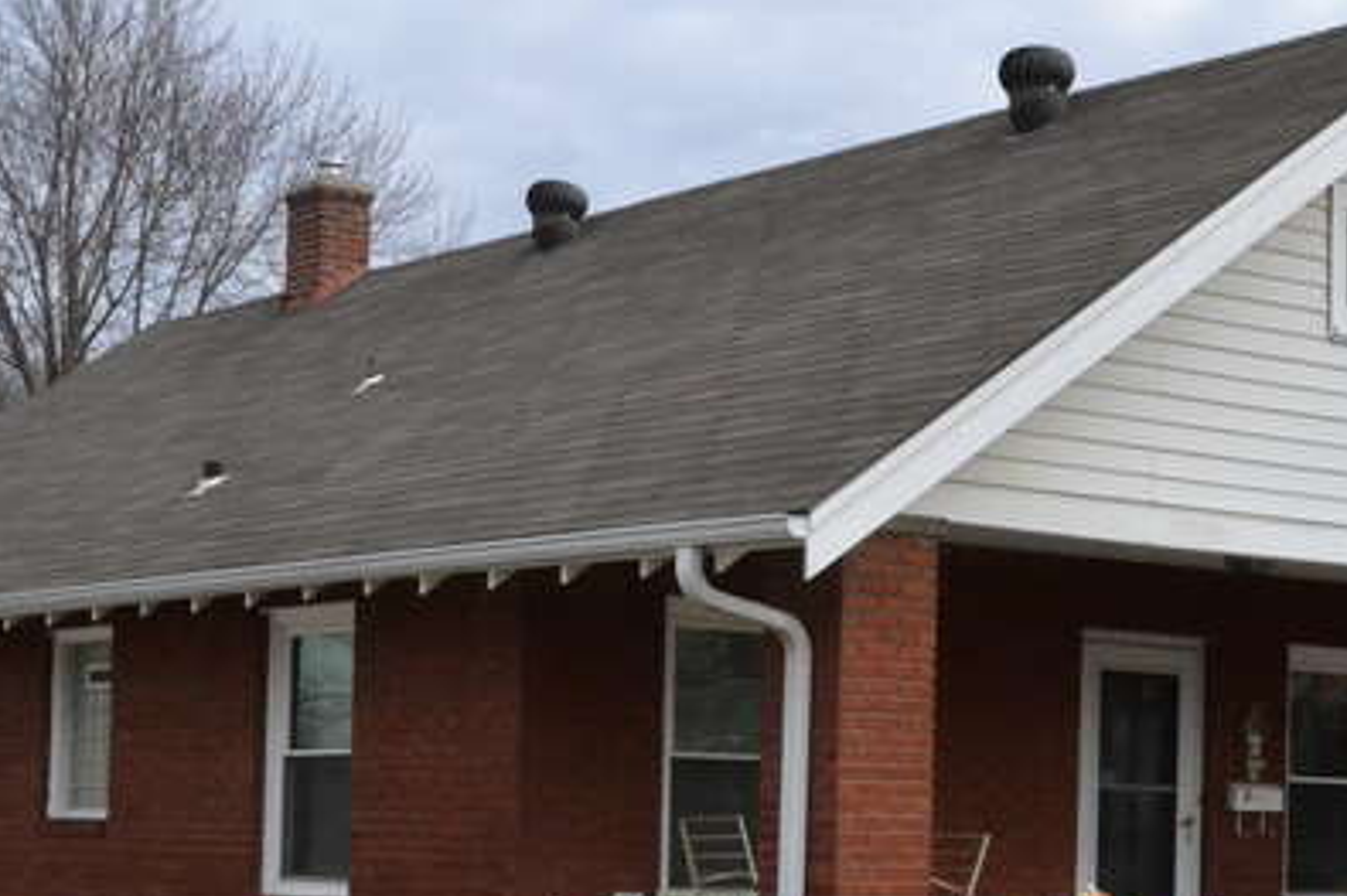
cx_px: 733
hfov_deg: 25.7
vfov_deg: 17.1
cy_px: 710
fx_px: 2955
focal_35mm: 79
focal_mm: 26
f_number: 18
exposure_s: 1/640
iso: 3200
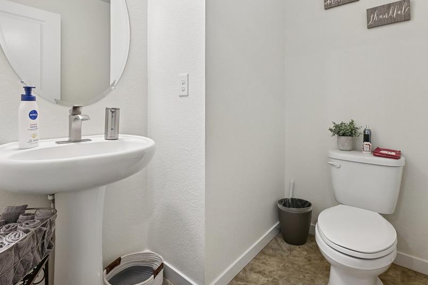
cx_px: 221
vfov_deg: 63.7
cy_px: 109
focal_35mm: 19
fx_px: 226
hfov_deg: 86.9
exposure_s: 1/10
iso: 800
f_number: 11
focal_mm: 15
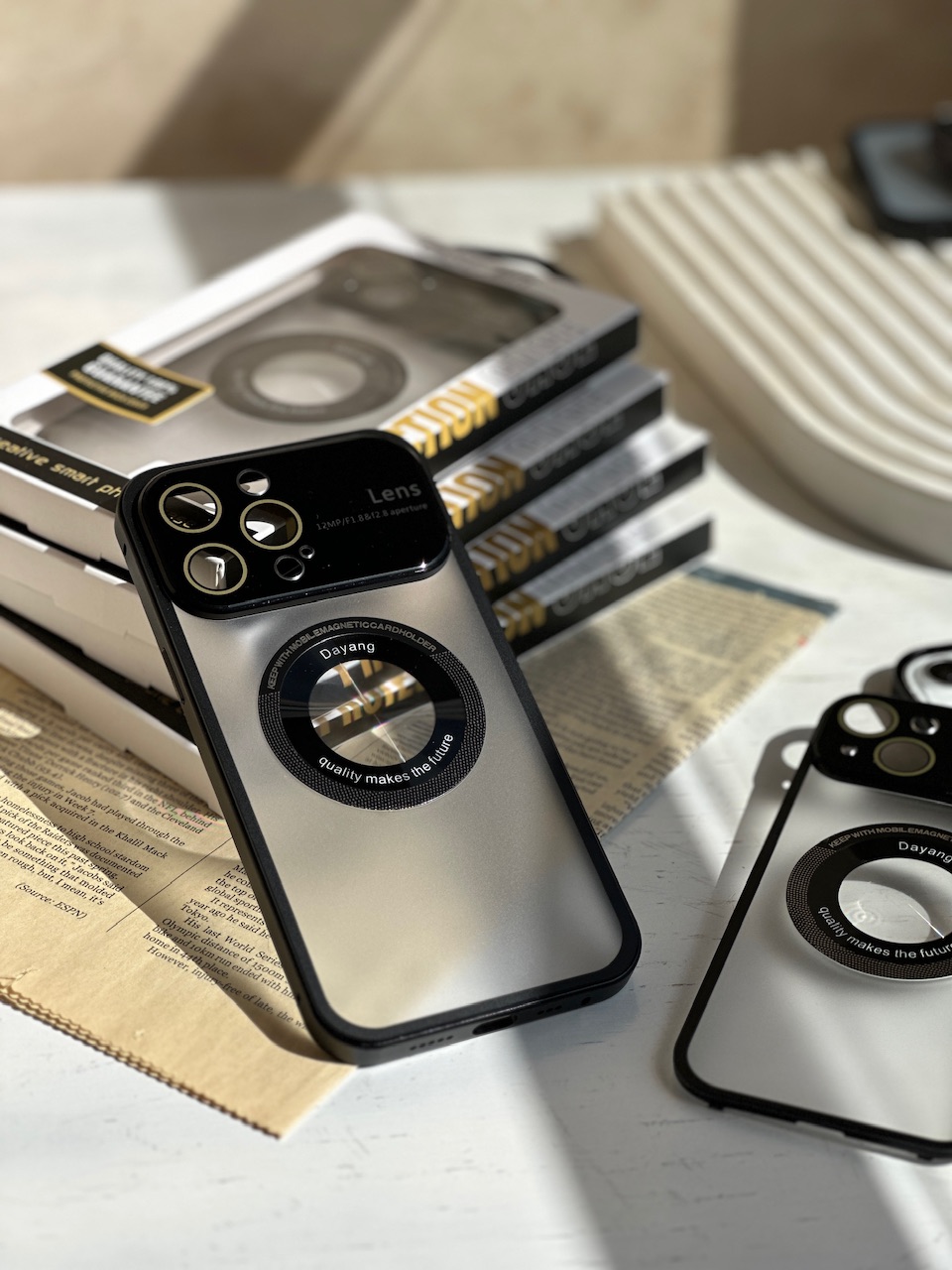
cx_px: 476
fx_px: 2824
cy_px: 635
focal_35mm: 77
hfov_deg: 19.1
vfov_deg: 25.3
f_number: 2.8
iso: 32
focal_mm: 9
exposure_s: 1/708
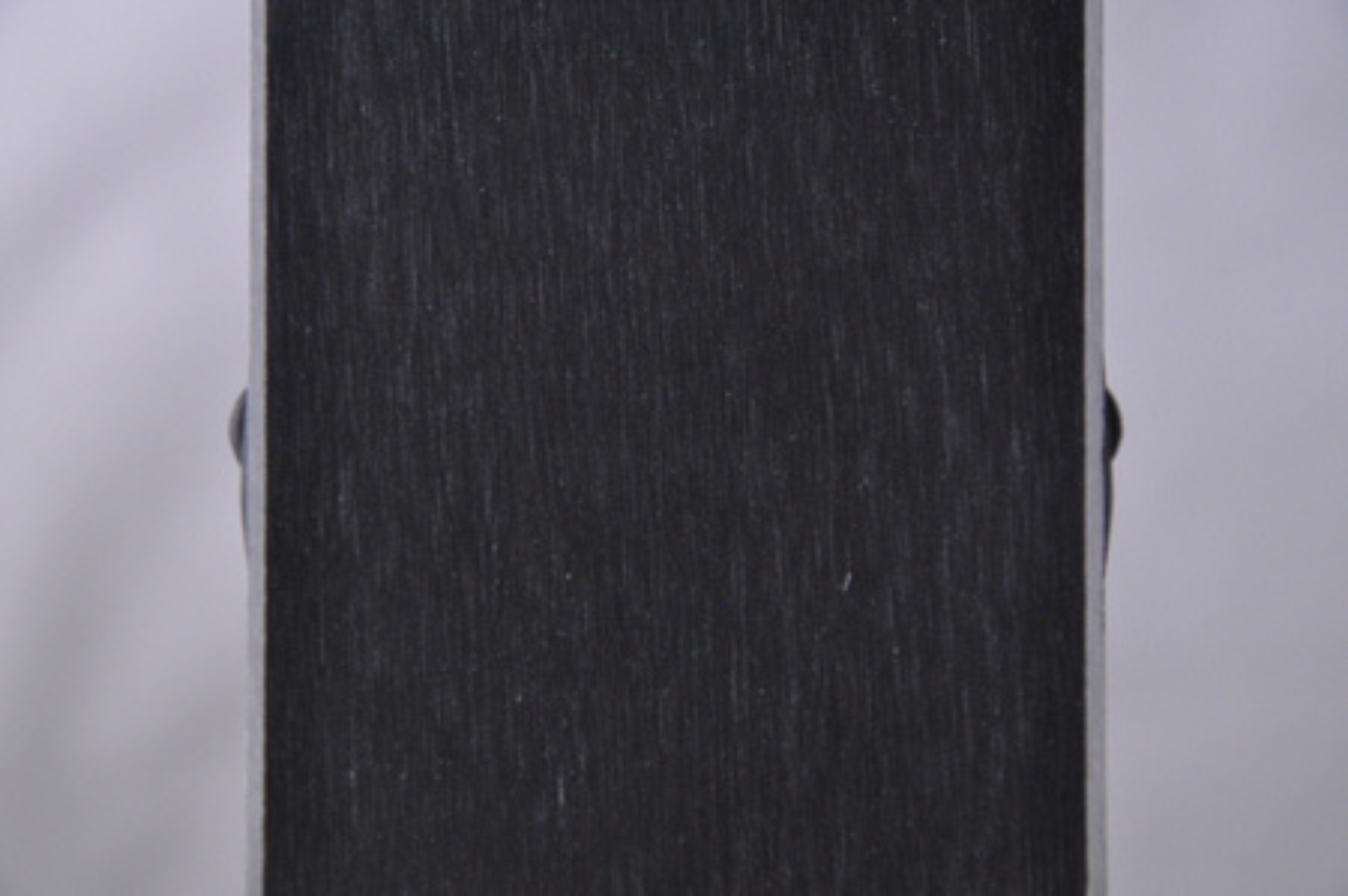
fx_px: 5891
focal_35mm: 158
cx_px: 674
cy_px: 448
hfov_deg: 13.1
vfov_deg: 8.7
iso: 3200
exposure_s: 1/125
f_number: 9.5
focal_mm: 105
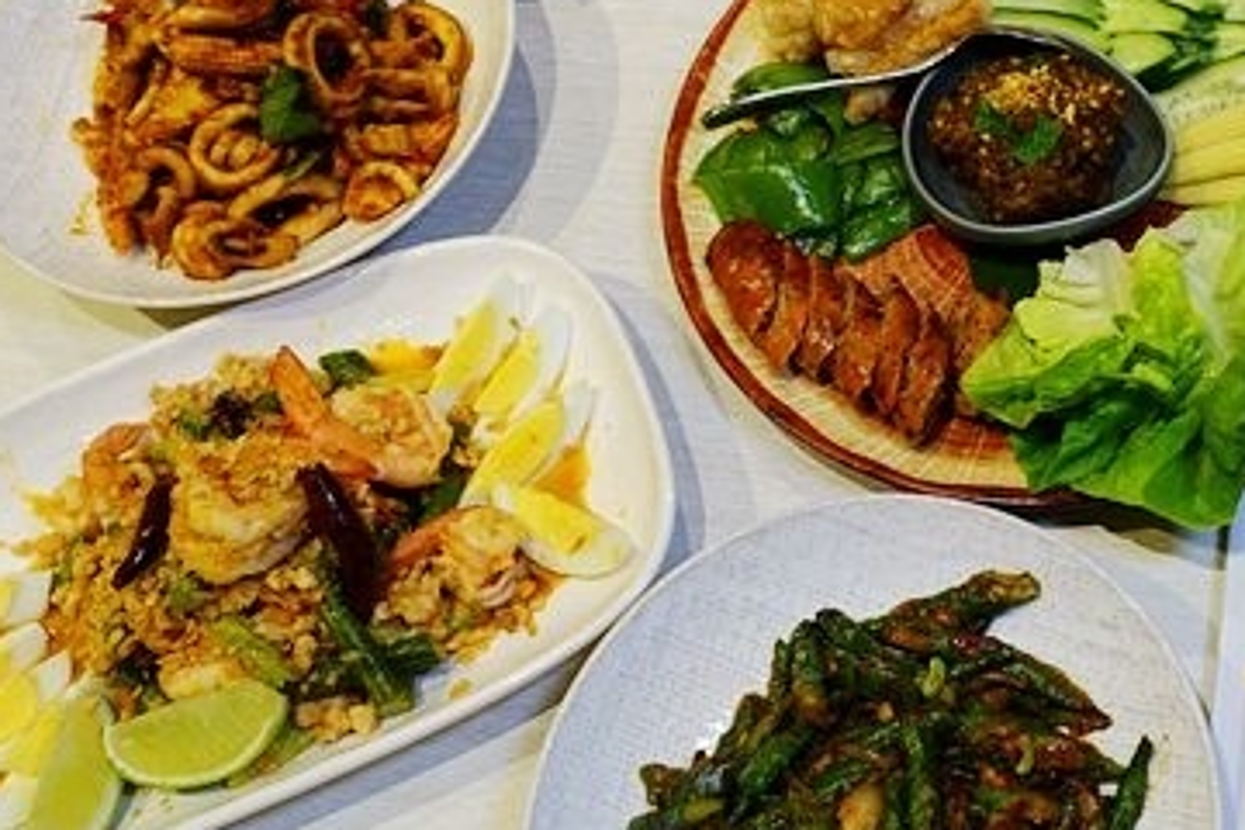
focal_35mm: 56
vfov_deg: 24.0
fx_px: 1937
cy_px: 230
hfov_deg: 34.2
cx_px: 1051
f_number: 2.5
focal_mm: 11.22
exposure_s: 1/40
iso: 125
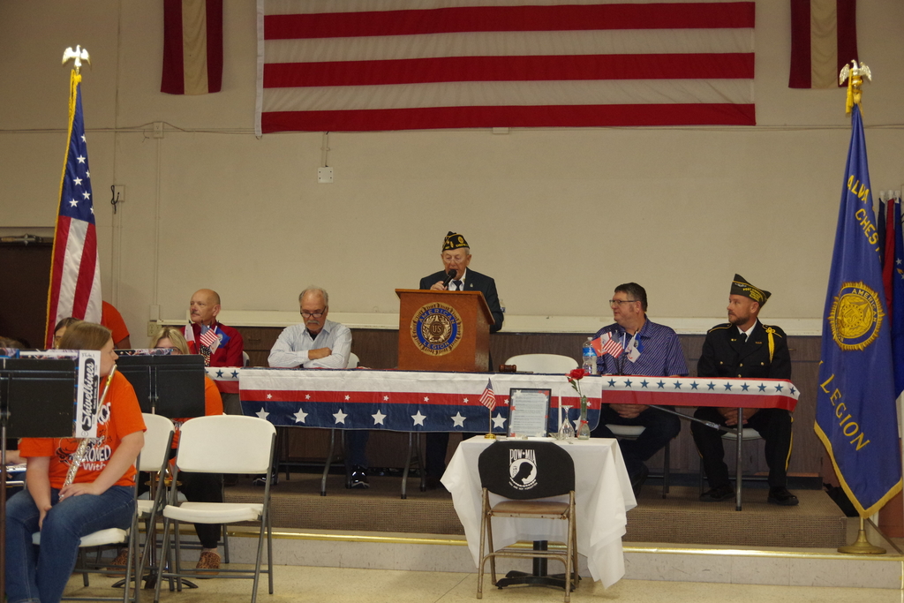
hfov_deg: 33.4
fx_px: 1507
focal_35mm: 60
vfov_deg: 22.6
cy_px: 302
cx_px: 452
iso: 1600
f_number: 4.5
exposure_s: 1/100
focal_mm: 40
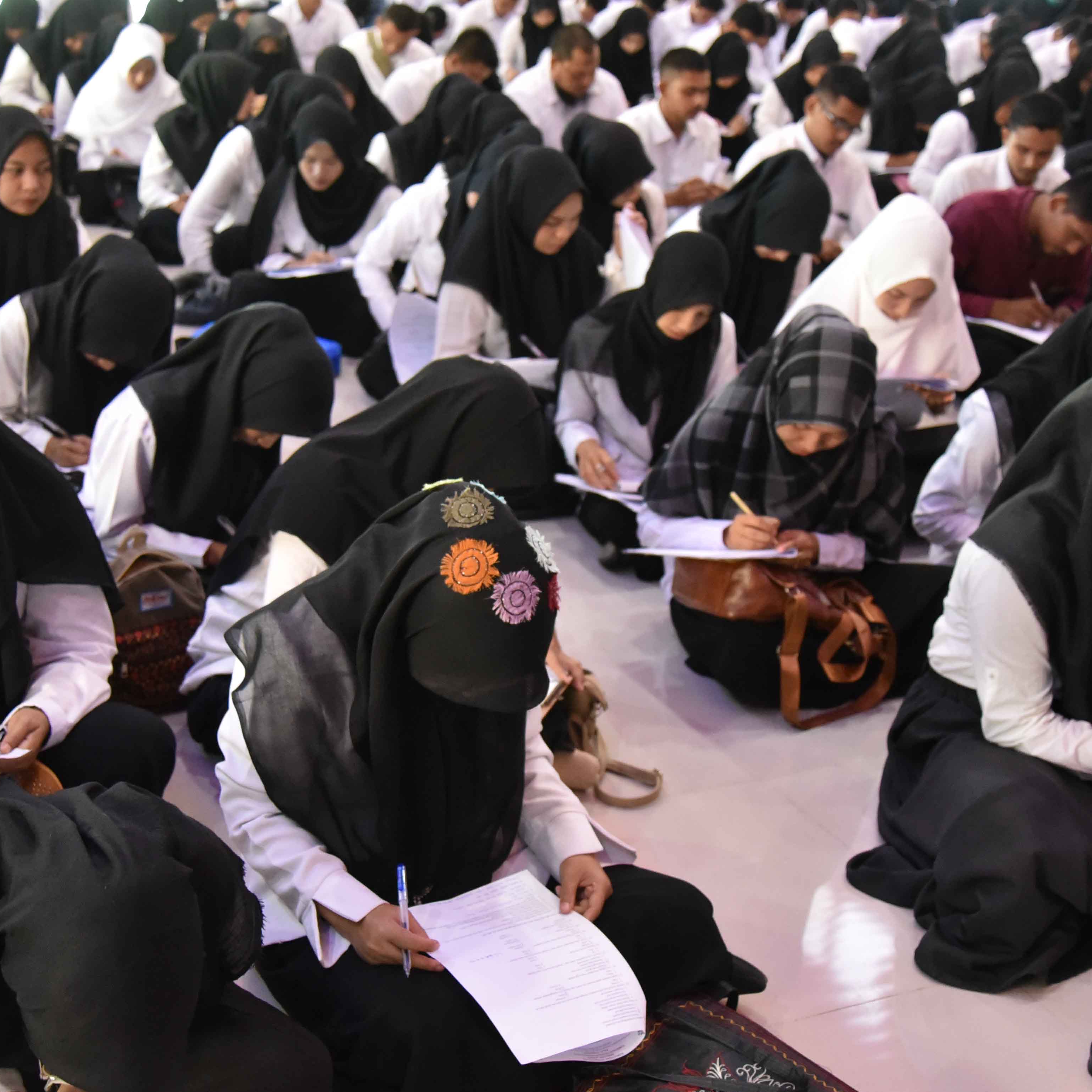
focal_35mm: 53
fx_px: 1892
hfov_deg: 32.2
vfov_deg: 32.2
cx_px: 567
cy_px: 551
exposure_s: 1/100
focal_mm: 32
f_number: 4
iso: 5600
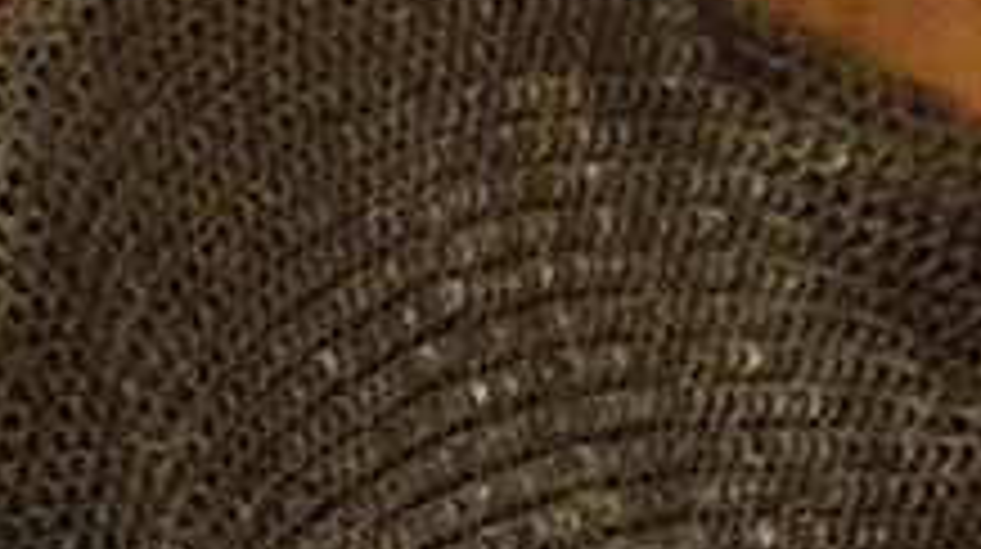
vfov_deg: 2.0
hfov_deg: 4.1
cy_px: 4905
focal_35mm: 532
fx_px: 13822
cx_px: 1058
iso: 1600
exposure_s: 1/8
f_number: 5.6
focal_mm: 46
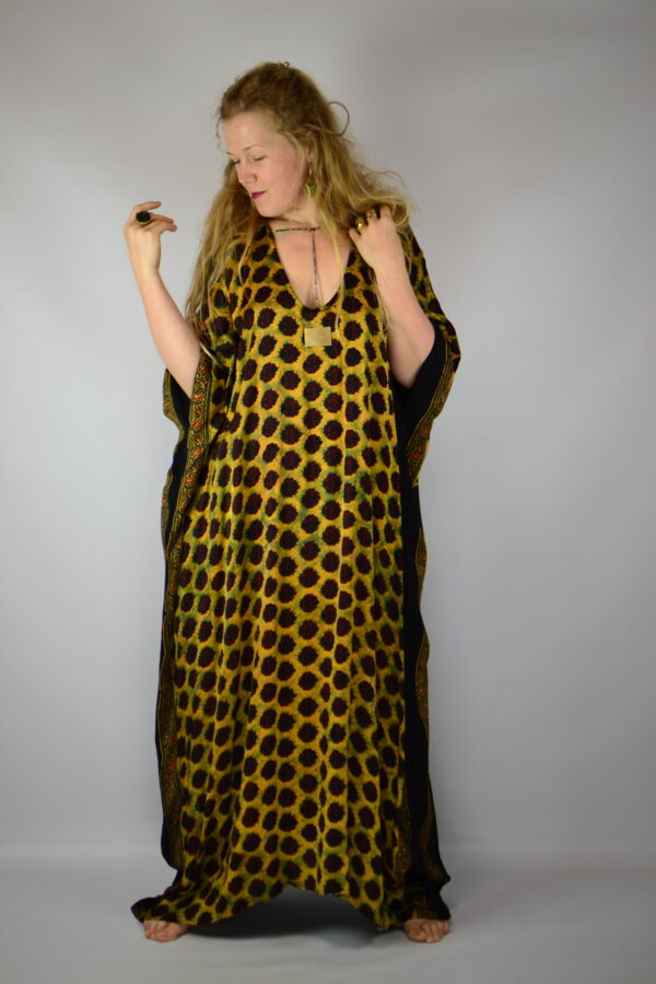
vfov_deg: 37.9
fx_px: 1435
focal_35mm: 52
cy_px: 492
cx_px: 328
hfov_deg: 25.8
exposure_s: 1/80
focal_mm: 35
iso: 100
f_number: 1.8
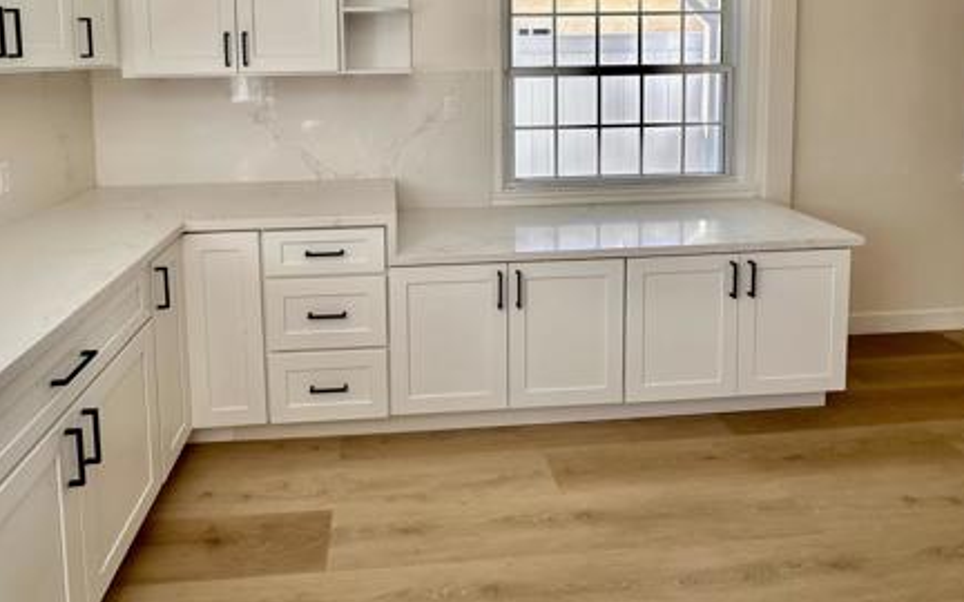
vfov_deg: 50.9
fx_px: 578
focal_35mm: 22
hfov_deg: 79.3
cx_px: 426
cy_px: 103
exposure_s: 1/190
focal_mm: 2.22
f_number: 2.2
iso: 40
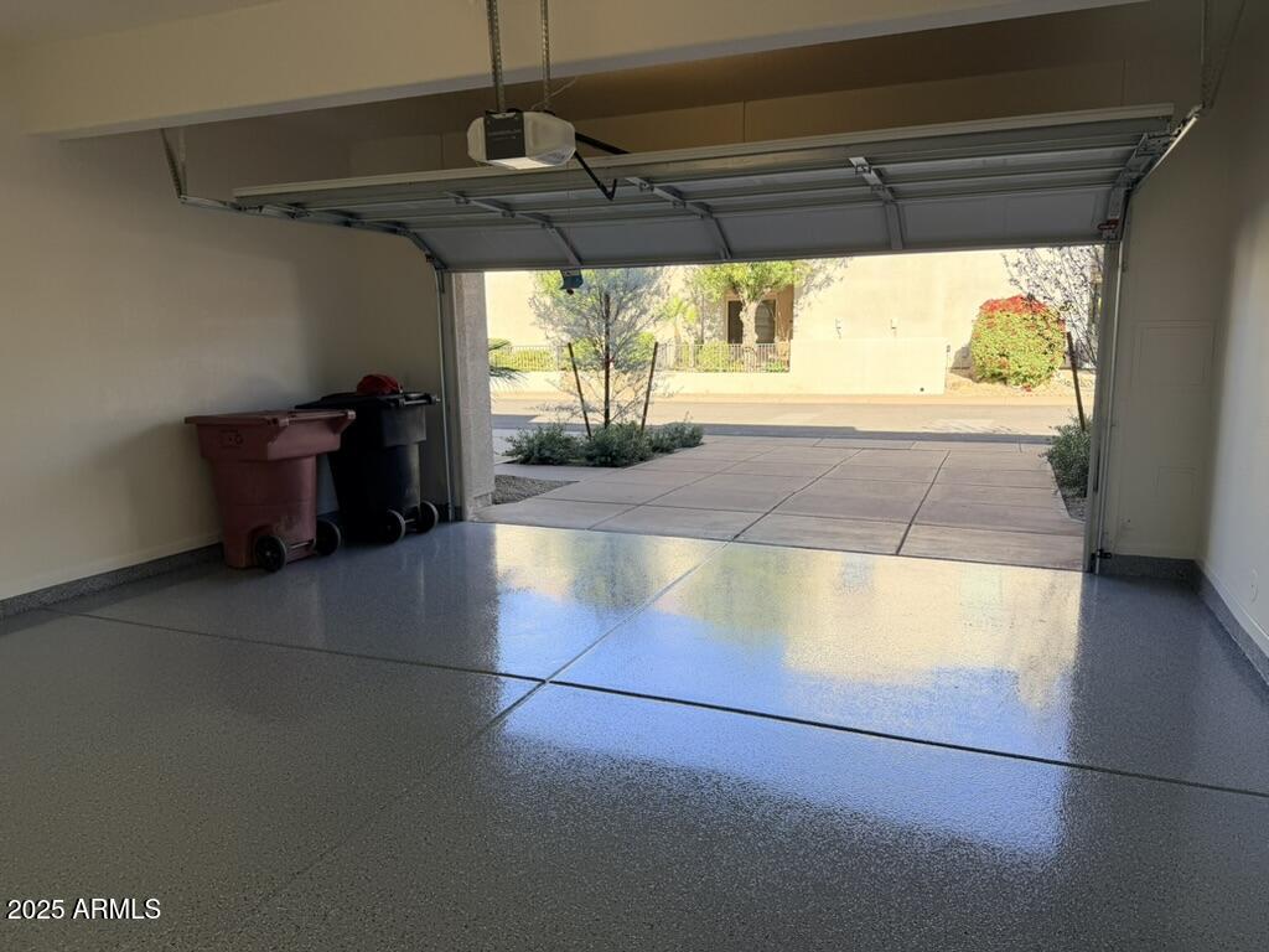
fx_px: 880
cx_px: 634
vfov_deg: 56.8
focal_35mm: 24
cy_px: 476
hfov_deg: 71.6
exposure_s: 1/909
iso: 80
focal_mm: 6.76
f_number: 1.78
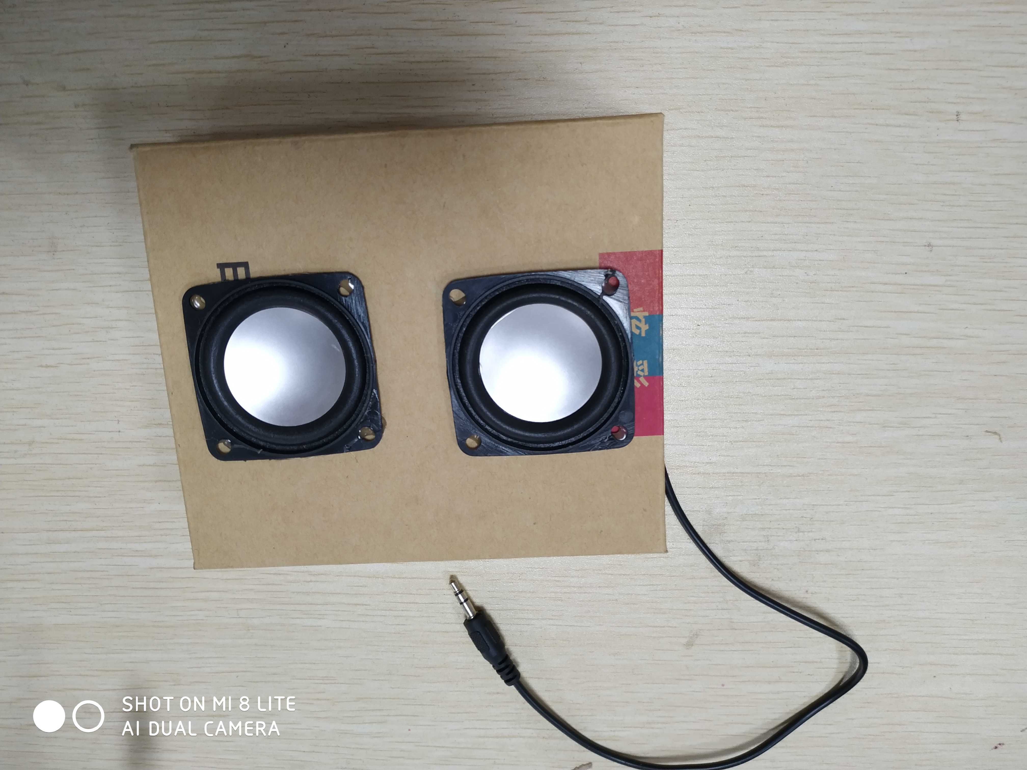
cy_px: 385
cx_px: 514
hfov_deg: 71.6
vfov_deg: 56.8
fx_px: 712
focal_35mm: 24
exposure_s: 1/25
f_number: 1.9
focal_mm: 3.94
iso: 200
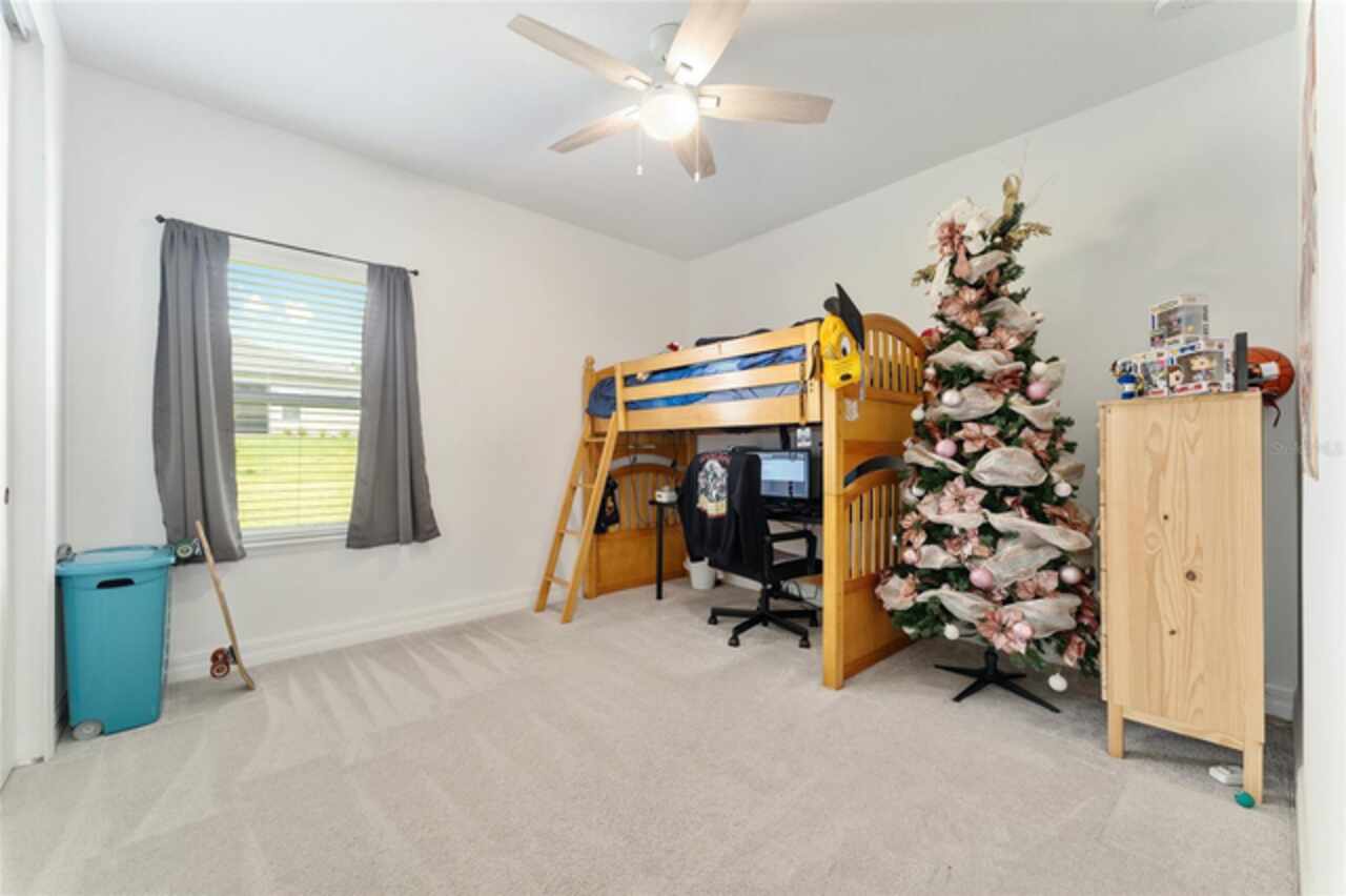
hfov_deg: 104.3
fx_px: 523
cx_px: 673
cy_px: 448
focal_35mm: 14
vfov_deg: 81.1
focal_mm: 14
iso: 400
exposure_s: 1/3
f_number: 8
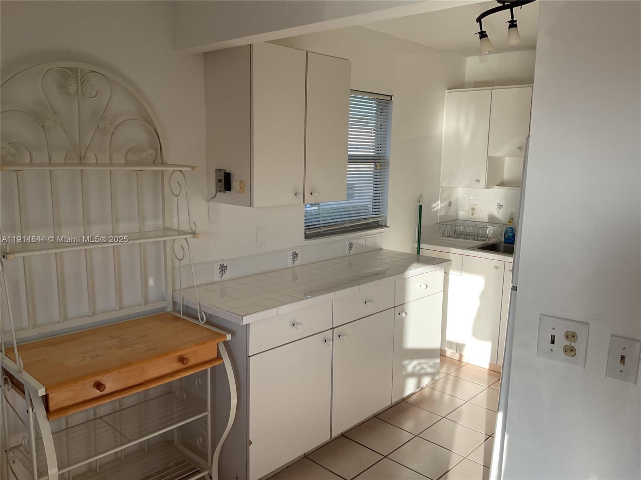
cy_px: 240
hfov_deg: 61.7
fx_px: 537
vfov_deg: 48.2
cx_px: 320
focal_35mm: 29
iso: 16
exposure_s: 1/241
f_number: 1.8
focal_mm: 3
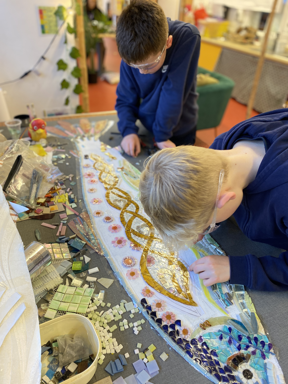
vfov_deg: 67.3
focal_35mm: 26
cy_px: 192
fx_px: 288
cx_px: 144
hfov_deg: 53.1
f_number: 1.8
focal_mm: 4.25
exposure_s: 1/50
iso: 125
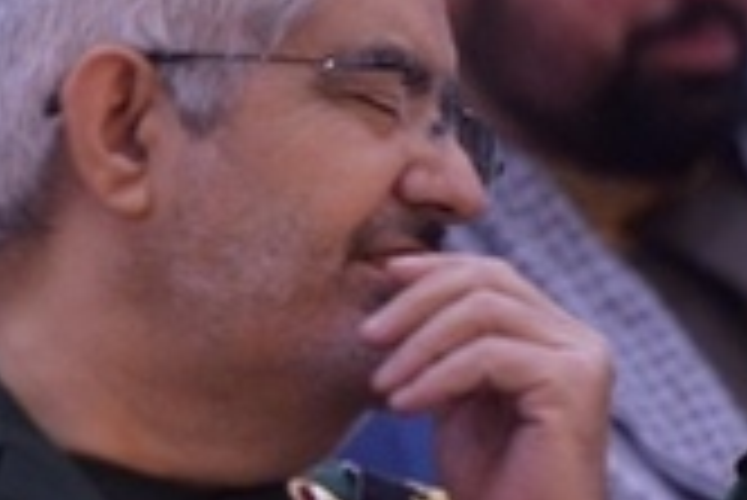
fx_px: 20041
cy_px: 351
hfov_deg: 2.1
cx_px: 171
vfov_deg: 1.4
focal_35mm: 965
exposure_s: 1/100
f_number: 2.8
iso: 2000
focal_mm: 200
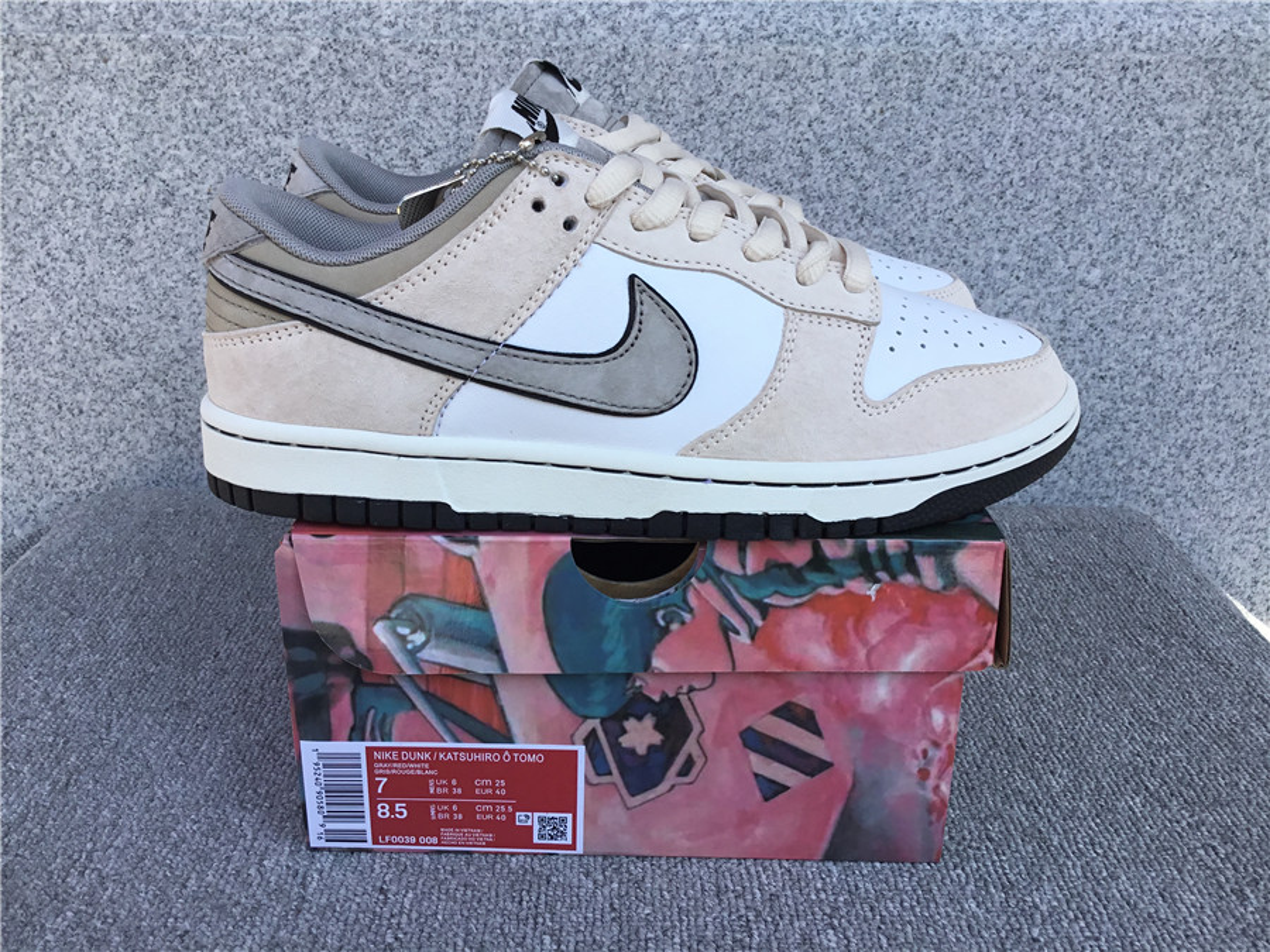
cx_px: 635
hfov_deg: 58.4
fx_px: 1137
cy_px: 476
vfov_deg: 45.4
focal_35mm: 31
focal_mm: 3.3
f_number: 2.4
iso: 25
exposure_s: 1/604
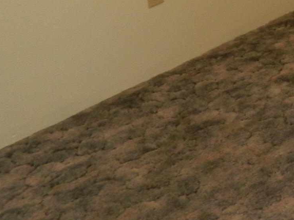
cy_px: -115
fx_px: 858
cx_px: 478
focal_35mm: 101
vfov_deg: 13.7
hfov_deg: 17.0
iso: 80
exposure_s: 1/40
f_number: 3.1
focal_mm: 4.5
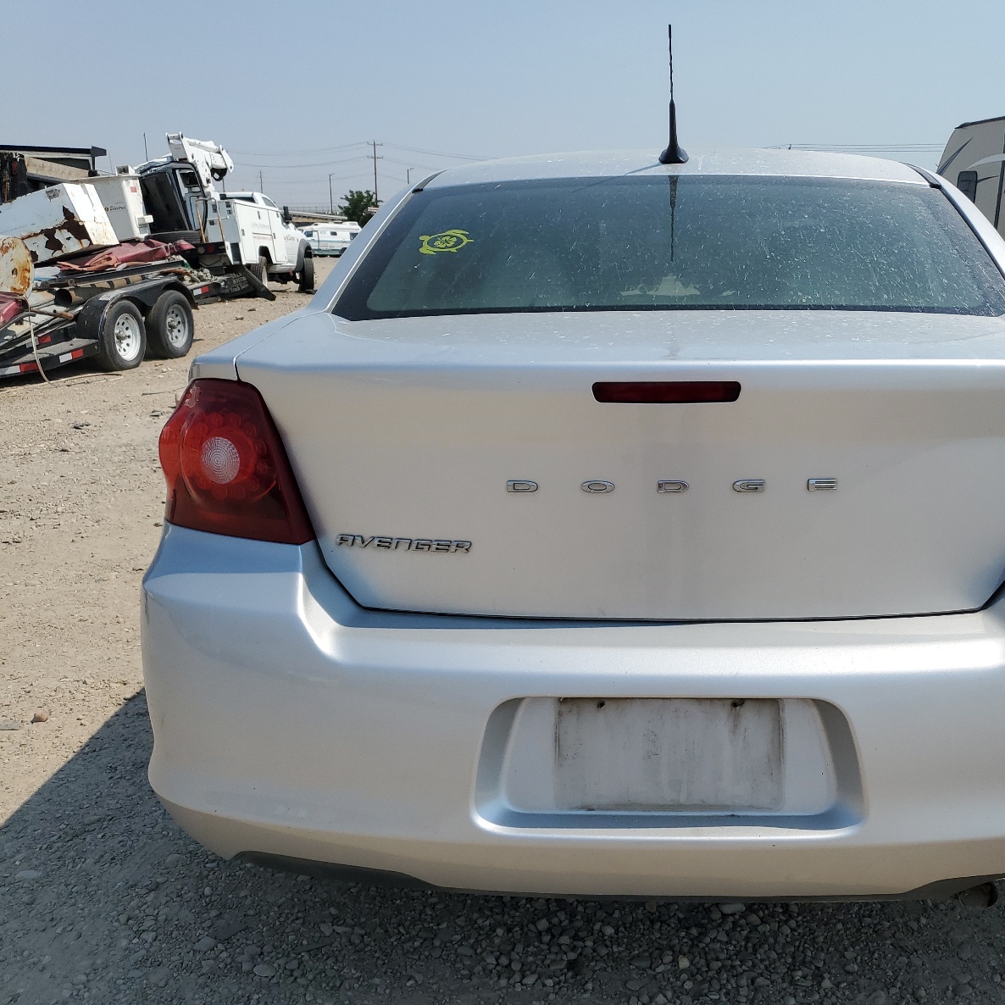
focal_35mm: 31
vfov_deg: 52.5
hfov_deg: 51.6
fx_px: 1018
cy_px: 501
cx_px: 666
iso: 50
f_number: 1.5
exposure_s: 1/5000
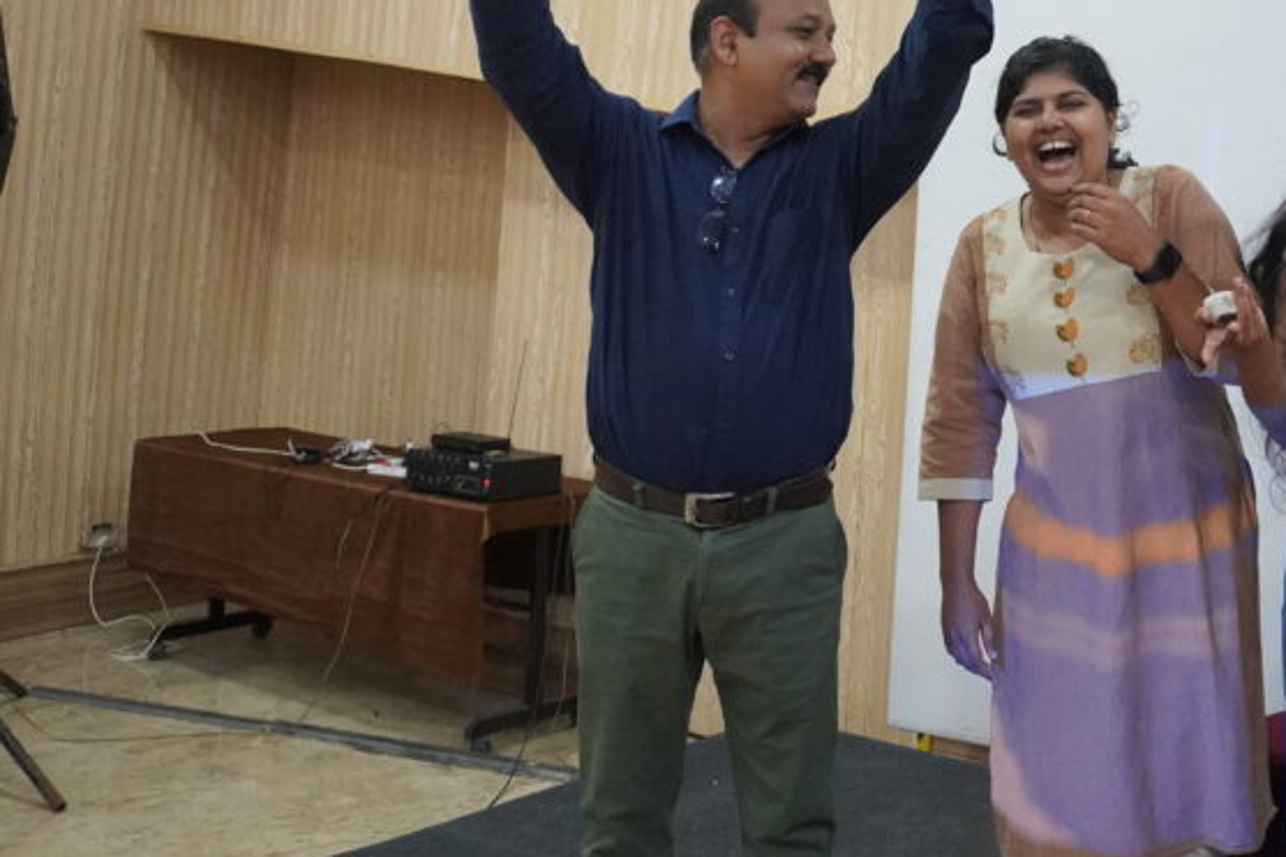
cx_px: 997
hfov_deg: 40.5
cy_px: 154
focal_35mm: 47
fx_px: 1675
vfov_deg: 28.0
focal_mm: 17
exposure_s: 1/160
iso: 4000
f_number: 4
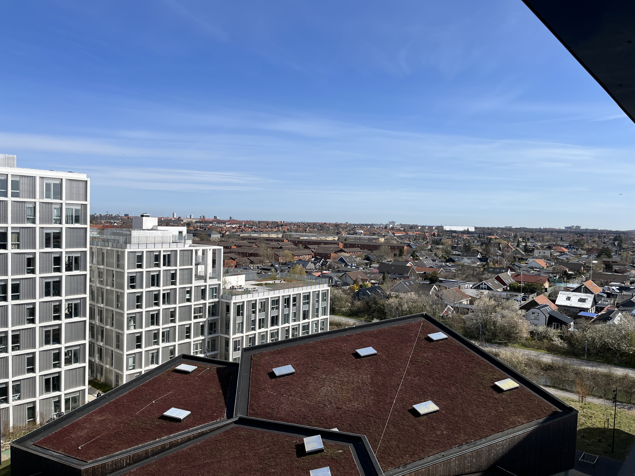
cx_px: 318
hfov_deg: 67.3
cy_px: 238
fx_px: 477
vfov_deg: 53.1
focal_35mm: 26
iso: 50
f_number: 1.6
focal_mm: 5.1
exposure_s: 1/5076
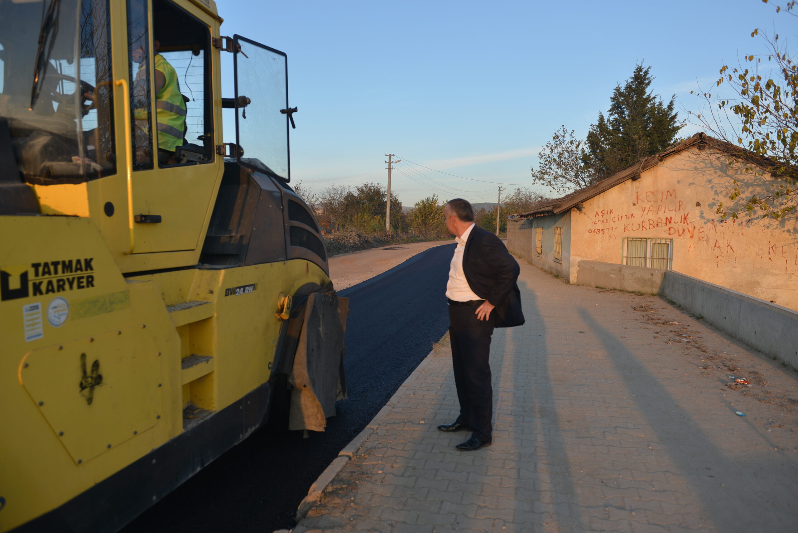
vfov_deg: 48.0
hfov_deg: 67.4
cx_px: 399
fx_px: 599
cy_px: 266
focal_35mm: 27
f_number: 3.5
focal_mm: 27
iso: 100
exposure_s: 1/400
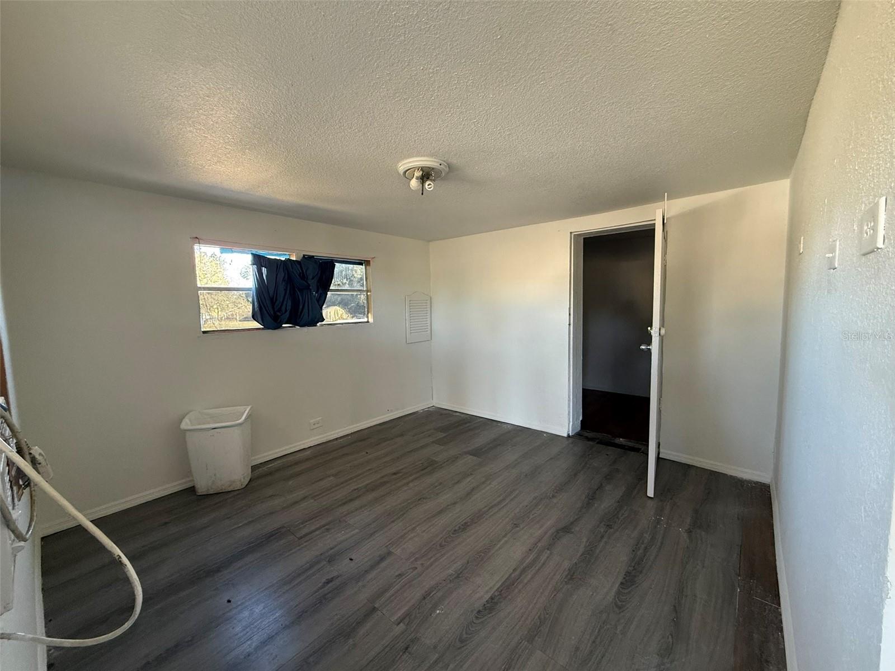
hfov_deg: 102.1
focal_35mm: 14
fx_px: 362
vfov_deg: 85.7
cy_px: 336
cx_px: 448
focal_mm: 2.22
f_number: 2.2
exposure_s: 1/94
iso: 320
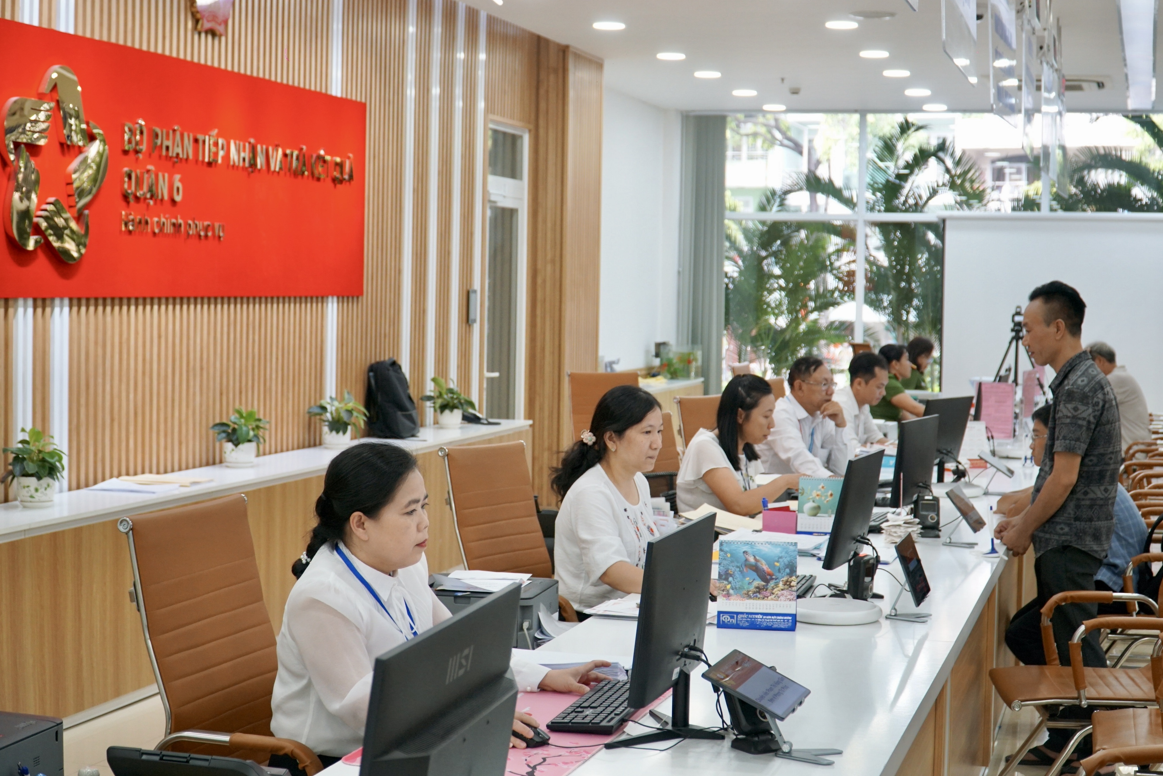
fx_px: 1632
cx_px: 583
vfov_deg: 26.7
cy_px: 387
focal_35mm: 51
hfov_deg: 39.2
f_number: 4
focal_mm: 33
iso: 800
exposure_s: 1/160
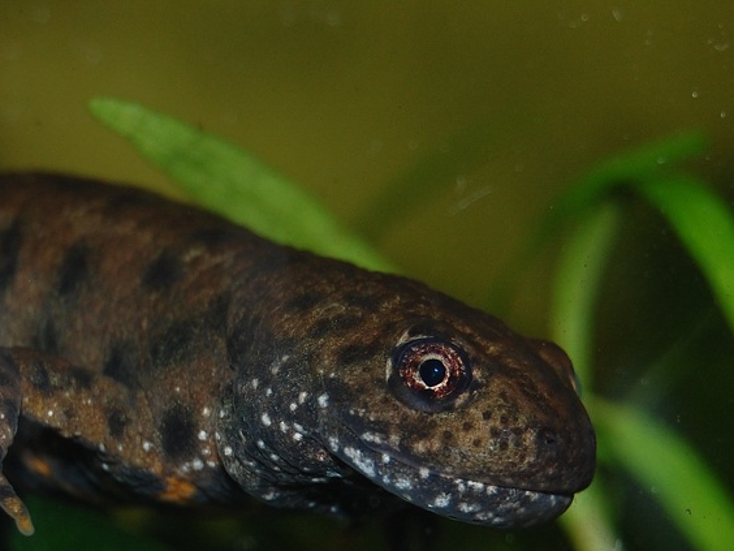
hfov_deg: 9.4
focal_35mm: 211
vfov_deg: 7.0
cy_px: 379
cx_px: 420
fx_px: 4480
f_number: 5.6
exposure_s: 1/125
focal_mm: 55
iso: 200
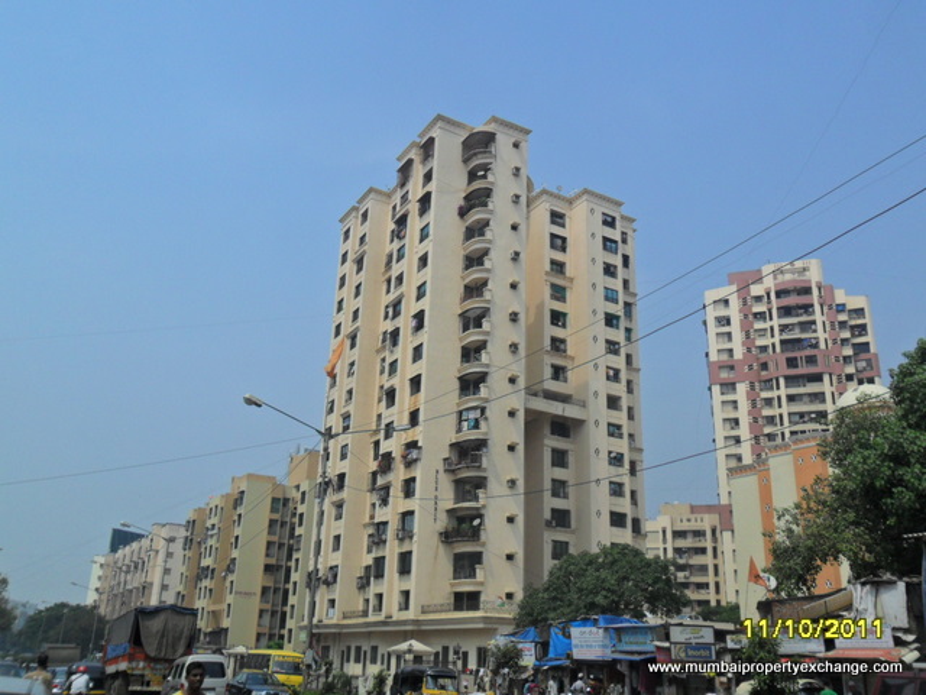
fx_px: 856
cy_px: 348
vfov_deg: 44.2
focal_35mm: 32
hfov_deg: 56.8
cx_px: 463
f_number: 9.4
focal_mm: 5.7
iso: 100
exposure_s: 1/250
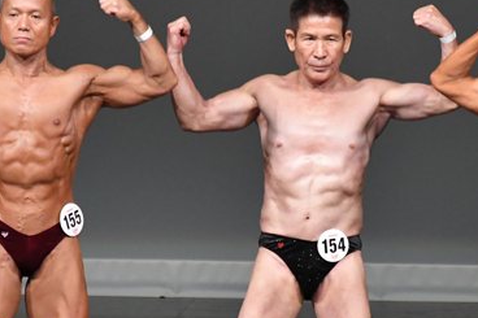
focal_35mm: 726
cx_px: 314
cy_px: 253
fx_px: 9635
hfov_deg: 2.8
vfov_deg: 1.9
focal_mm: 230
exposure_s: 1/400
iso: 4000
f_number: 5.6
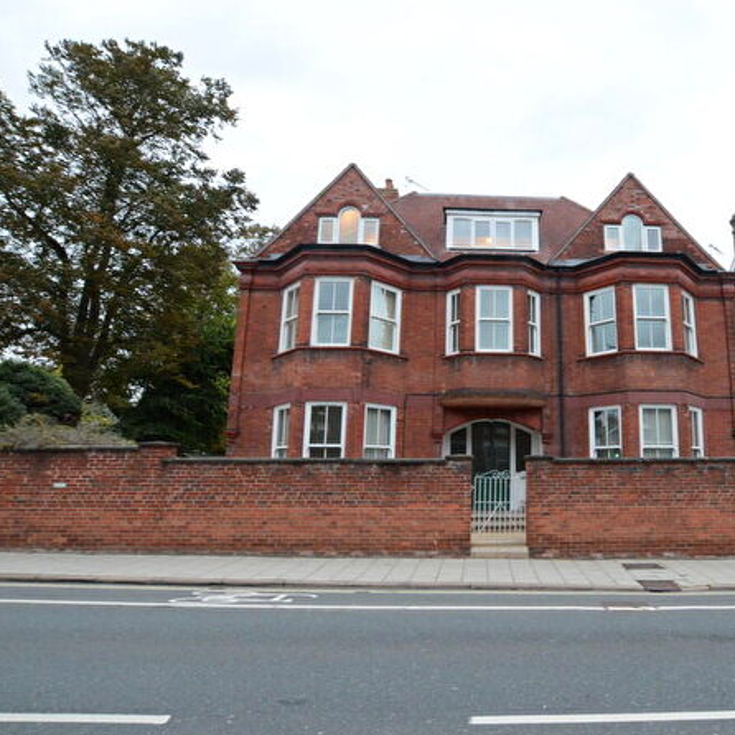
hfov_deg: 72.4
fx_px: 480
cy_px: 377
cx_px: 494
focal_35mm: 20
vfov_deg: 74.8
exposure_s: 1/15
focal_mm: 10
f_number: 10
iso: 1000
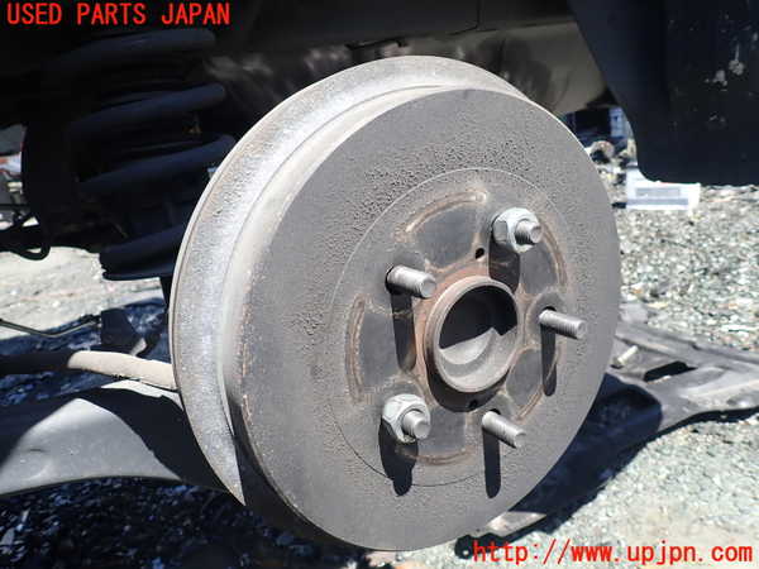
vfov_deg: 54.9
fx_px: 548
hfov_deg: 69.4
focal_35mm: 25
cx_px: 380
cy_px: 284
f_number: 2.8
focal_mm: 4.5
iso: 100
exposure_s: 1/320
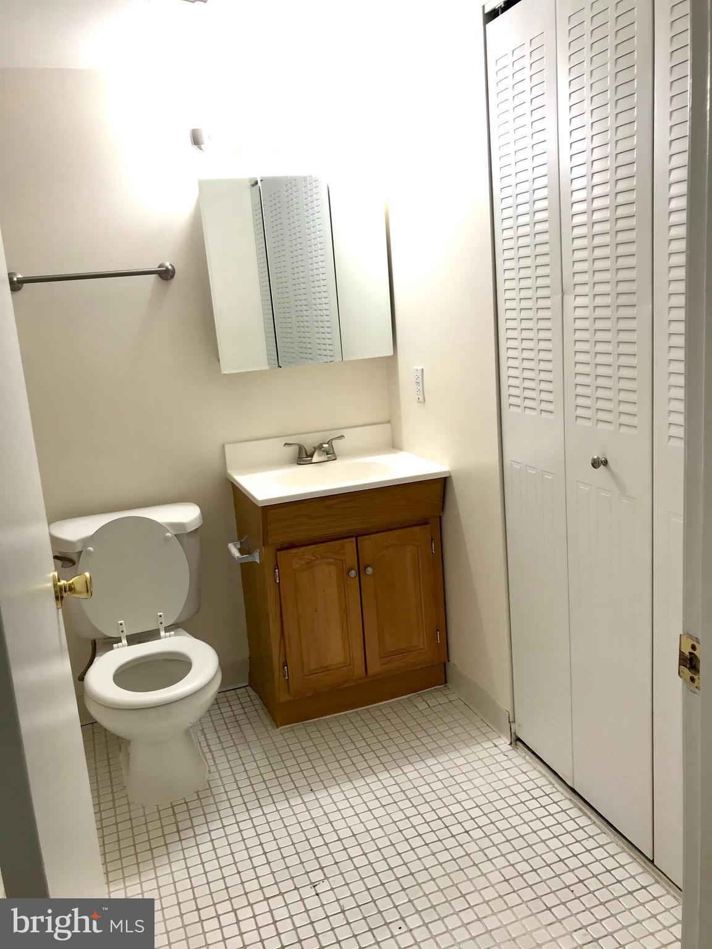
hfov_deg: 49.7
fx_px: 768
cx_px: 356
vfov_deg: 63.4
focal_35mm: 28
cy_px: 474
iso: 25
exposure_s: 1/40
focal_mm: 3.99
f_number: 1.8
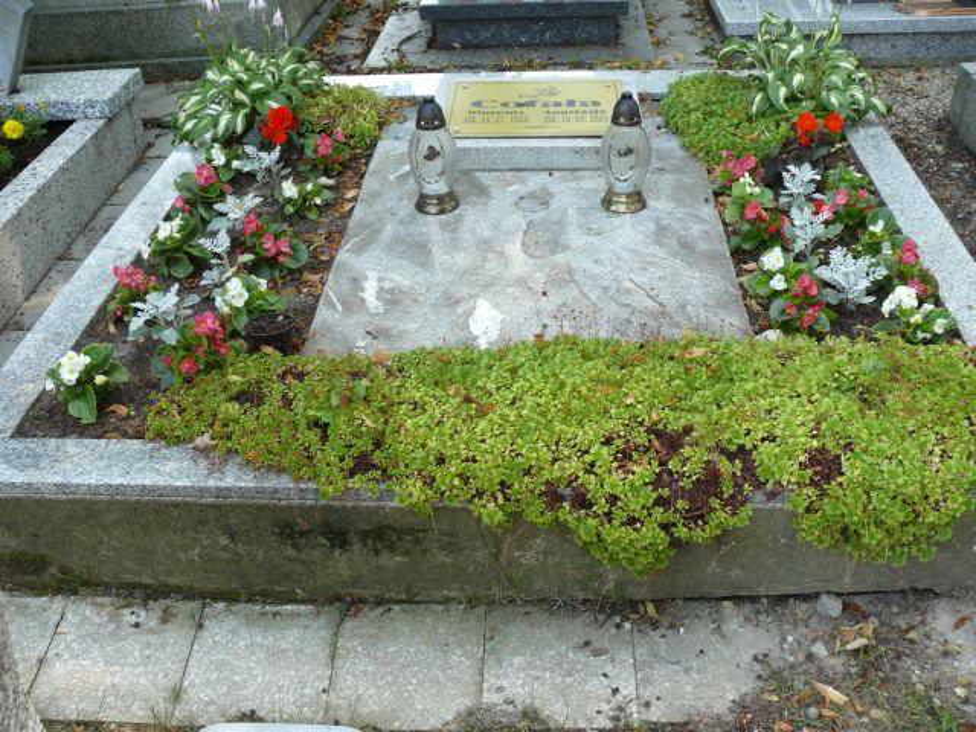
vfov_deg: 40.7
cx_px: 488
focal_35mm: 35
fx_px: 987
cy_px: 366
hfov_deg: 52.6
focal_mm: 7.4
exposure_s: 1/125
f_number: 2.8
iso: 100
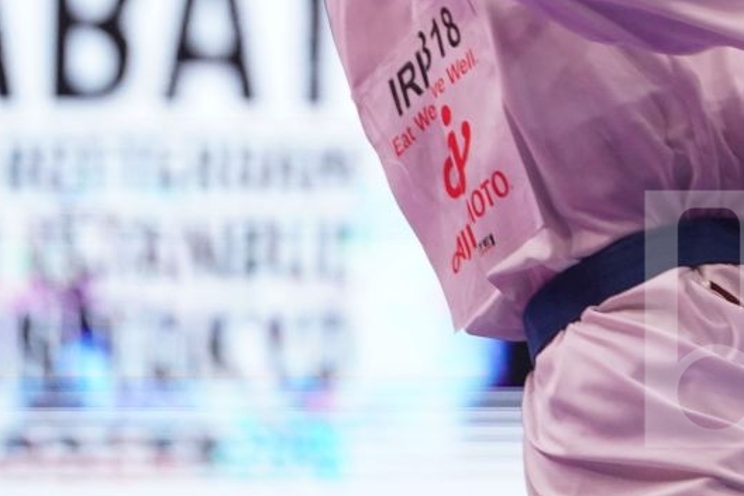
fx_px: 12544
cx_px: 776
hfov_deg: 3.4
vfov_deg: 2.3
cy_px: -182
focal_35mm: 607
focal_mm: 178
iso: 3200
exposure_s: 1/1000
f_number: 2.8
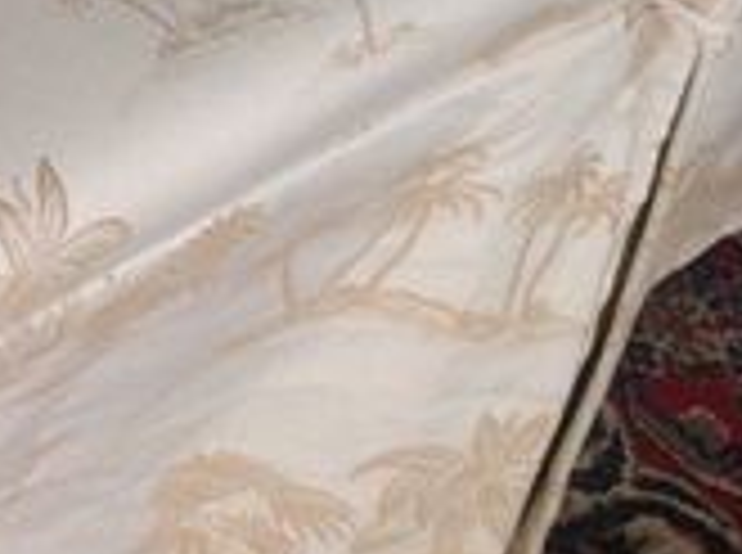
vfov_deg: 8.5
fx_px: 3508
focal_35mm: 164
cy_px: -619
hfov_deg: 10.7
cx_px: -895
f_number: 2.2
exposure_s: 1/60
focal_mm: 4.12
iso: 50
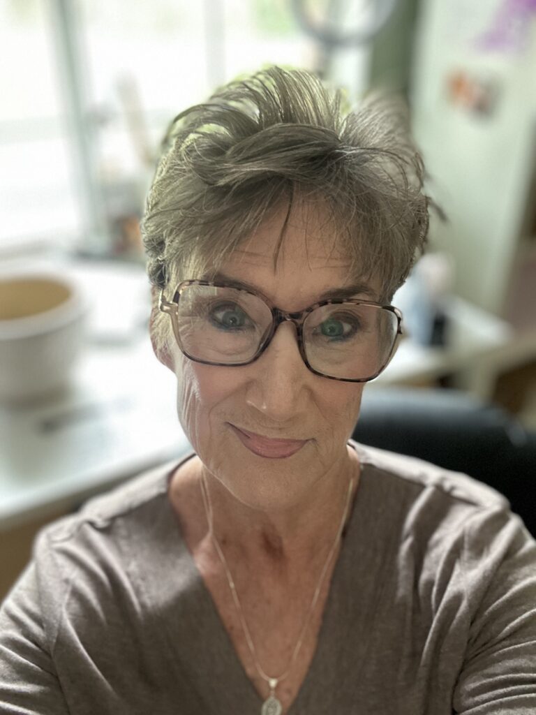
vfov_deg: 60.0
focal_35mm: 30
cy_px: 358
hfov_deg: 46.8
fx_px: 619
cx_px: 268
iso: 400
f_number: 1.9
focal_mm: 2.69
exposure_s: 1/30
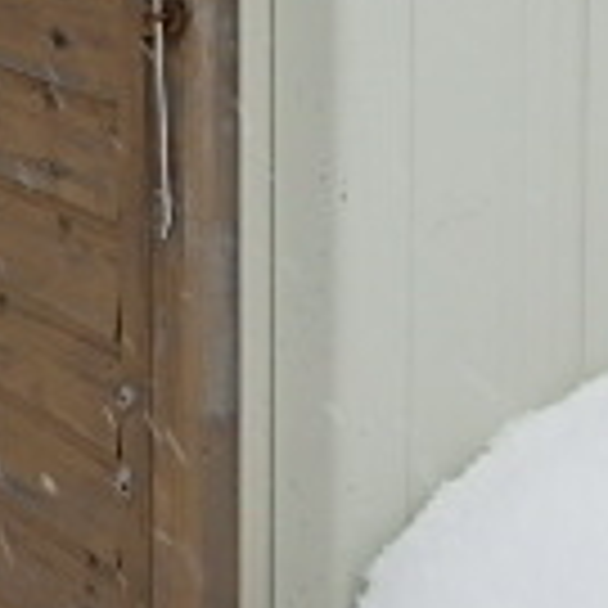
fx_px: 1749
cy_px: -212
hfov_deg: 16.5
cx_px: -482
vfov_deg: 18.2
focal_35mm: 88
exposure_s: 1/200
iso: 125
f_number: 3.5
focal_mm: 3.7
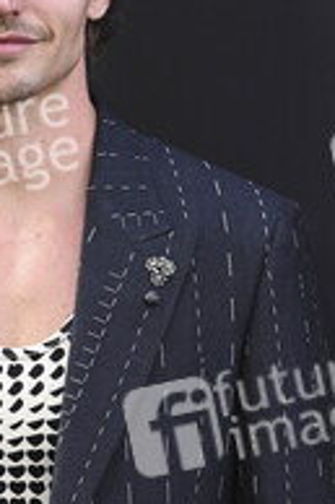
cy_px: 286
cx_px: 21
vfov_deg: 8.3
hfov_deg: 5.5
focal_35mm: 247
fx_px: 3454
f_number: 6.3
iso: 1000
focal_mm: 120
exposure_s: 1/320
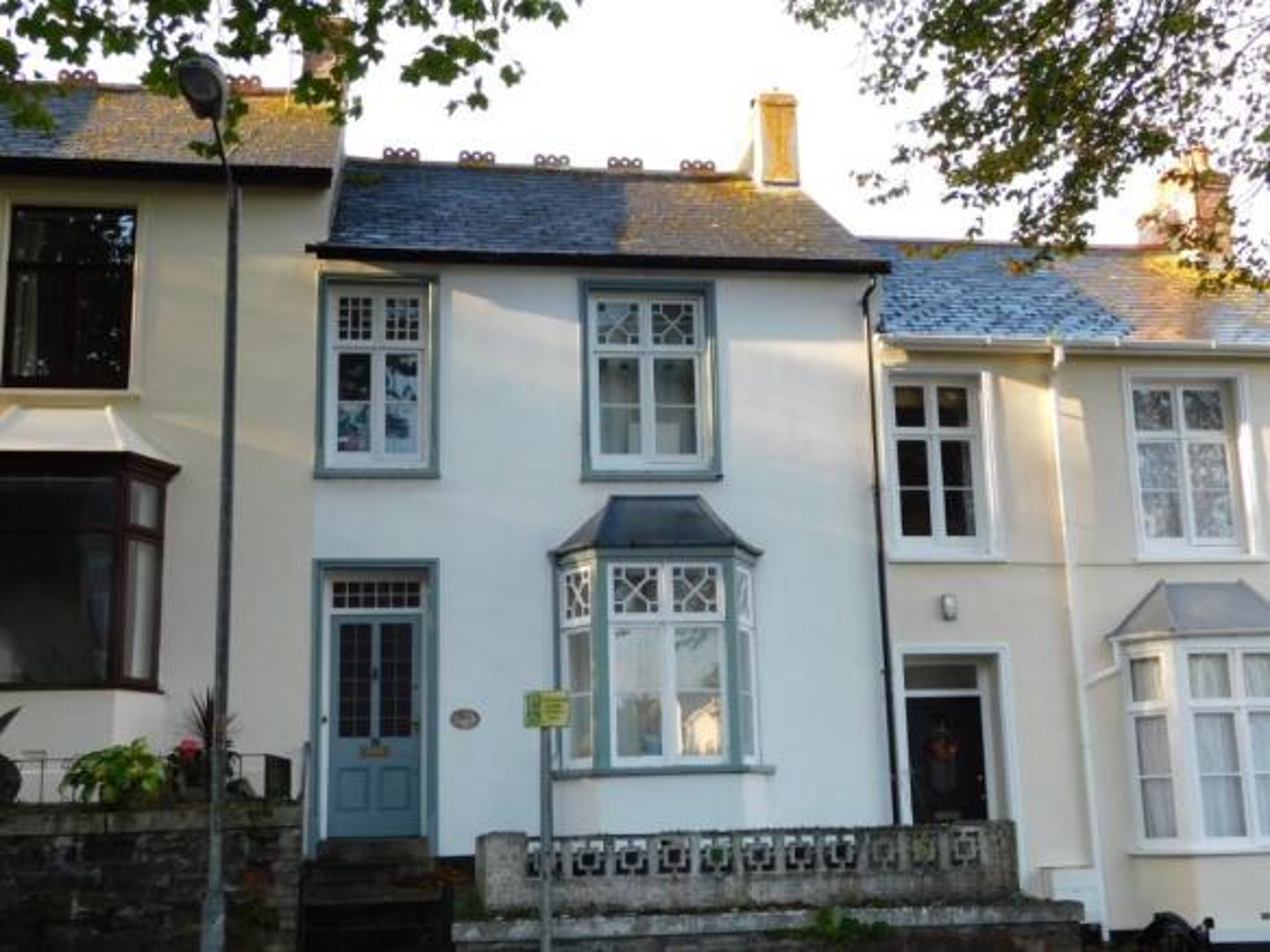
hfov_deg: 42.1
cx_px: 635
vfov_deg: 32.2
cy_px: 476
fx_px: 1651
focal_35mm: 45
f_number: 3.7
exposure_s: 1/100
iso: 125
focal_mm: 8
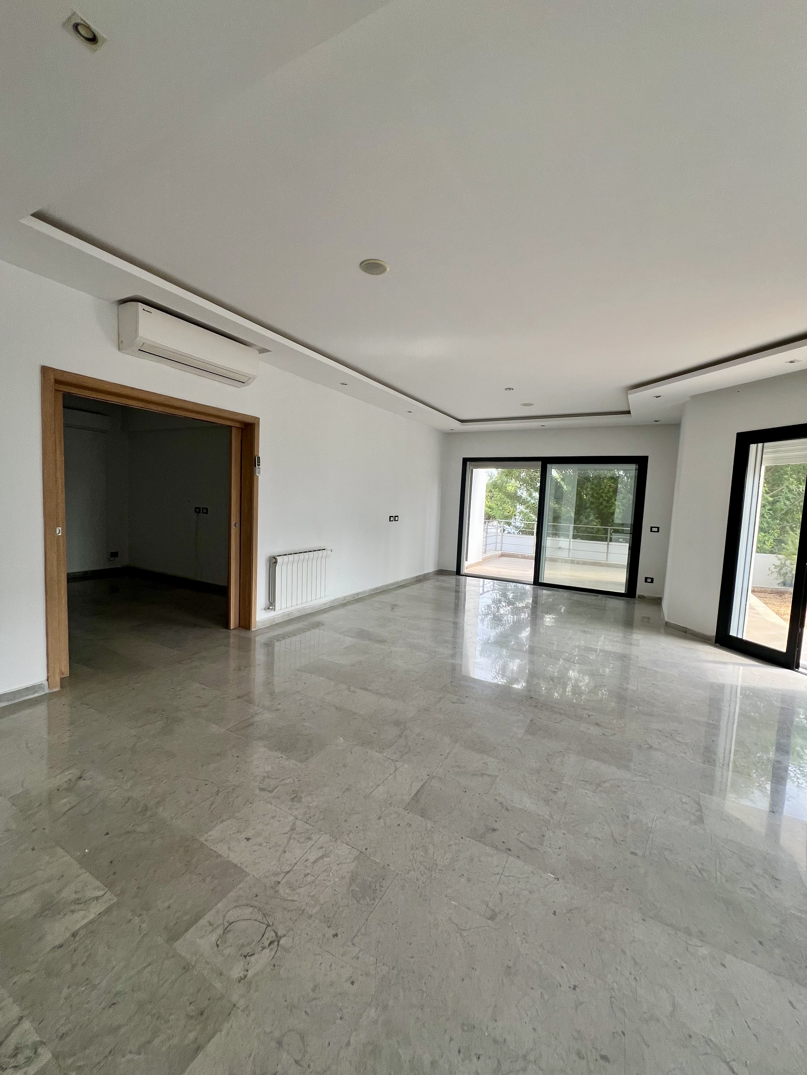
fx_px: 404
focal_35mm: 13
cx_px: 404
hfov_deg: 89.9
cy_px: 538
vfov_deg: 106.2
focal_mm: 1.57
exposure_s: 1/99
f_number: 1.8
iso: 40
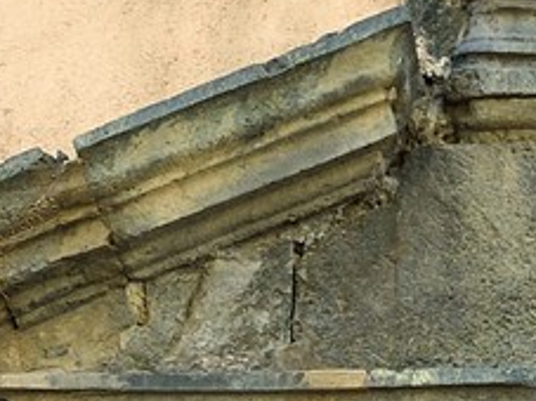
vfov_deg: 5.7
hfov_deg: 8.4
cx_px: 208
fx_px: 3668
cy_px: 1401
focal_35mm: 237
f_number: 6.3
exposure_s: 1/250
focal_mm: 35
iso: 500
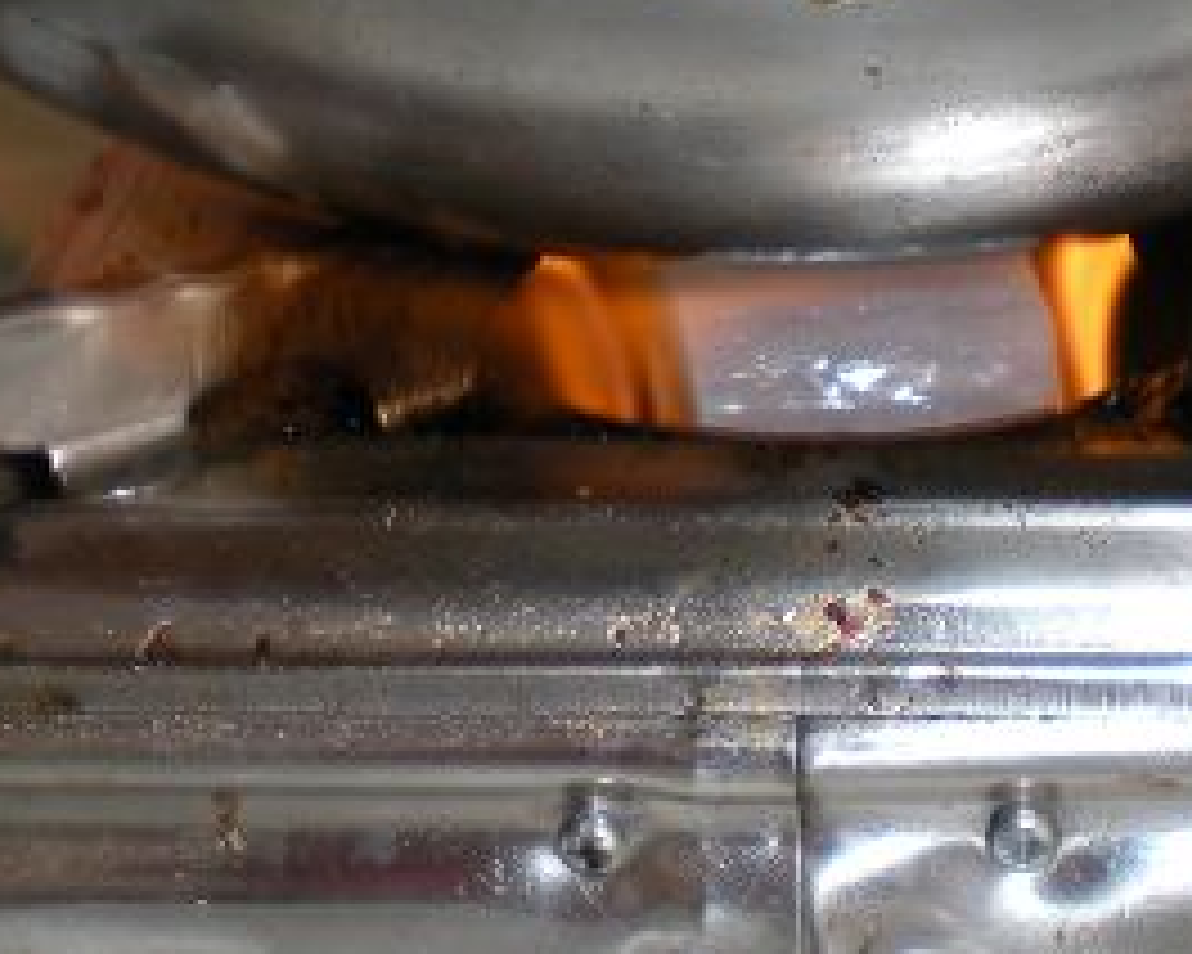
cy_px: 216
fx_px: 3951
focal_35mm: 112
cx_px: 895
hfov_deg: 17.1
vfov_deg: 13.7
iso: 64
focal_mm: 6.3
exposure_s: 1/30
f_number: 3.1
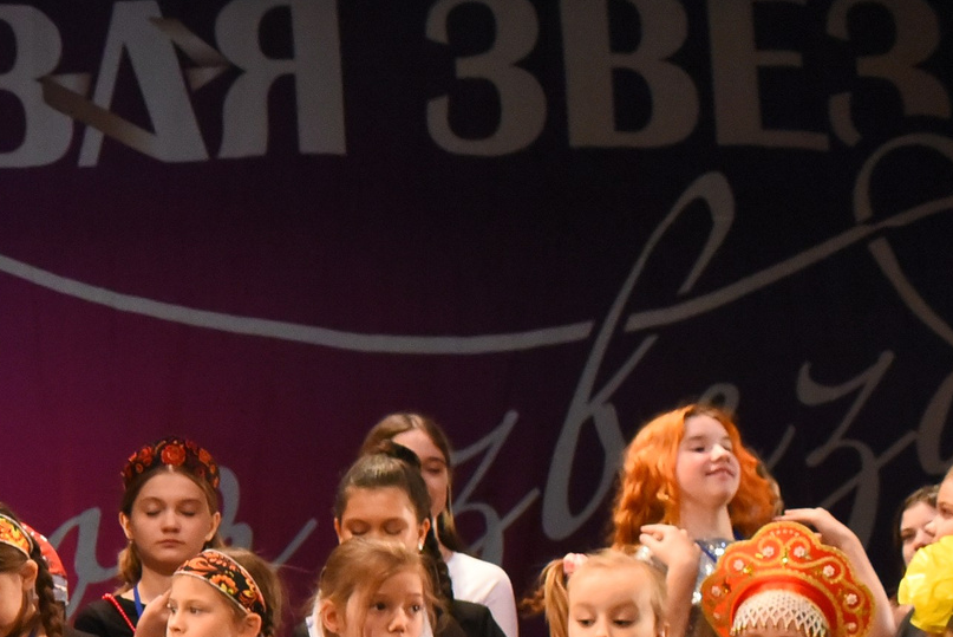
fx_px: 2940
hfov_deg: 16.6
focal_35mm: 111
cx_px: -518
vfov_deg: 12.2
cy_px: 700
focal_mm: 35
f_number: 6.3
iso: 5000
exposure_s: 1/250
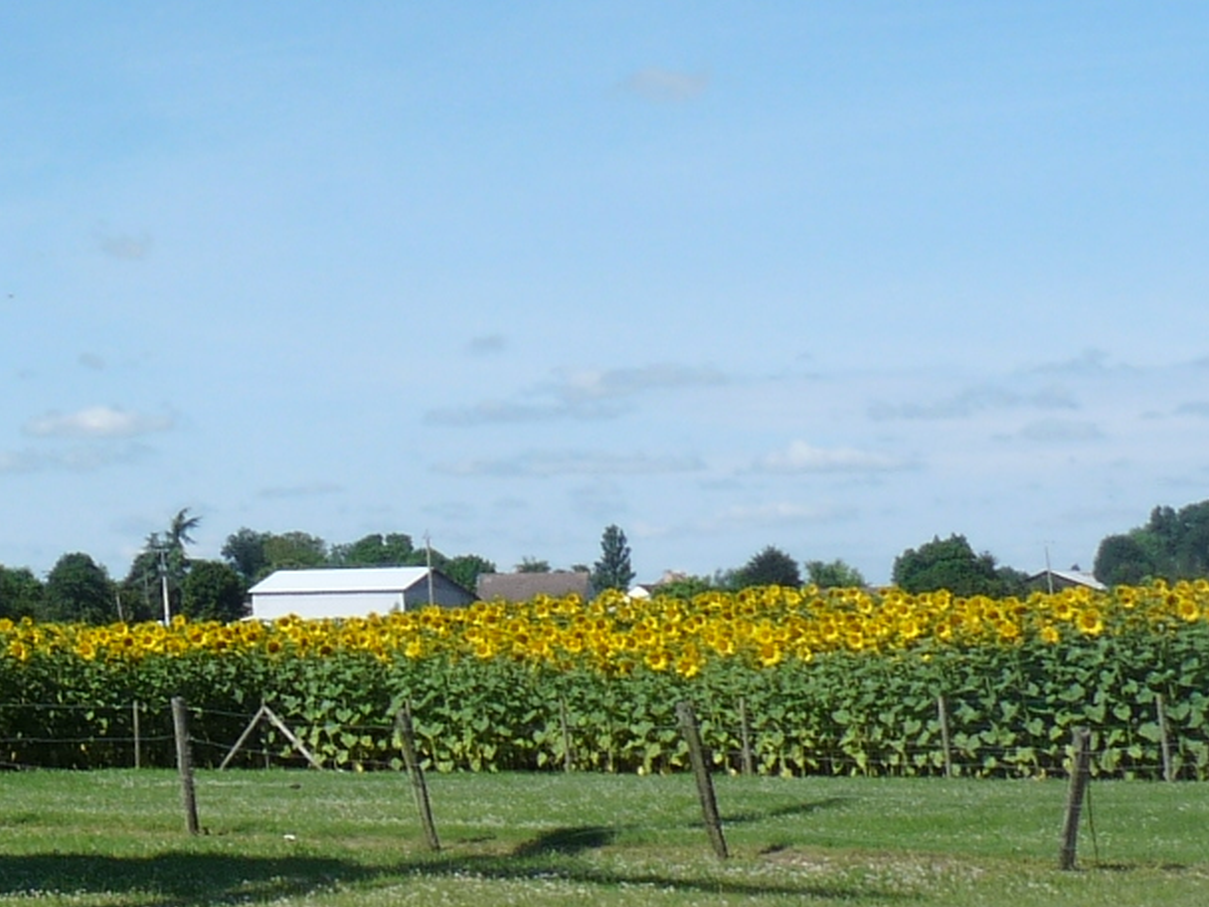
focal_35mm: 91
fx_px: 3178
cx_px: -720
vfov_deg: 15.7
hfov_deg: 18.5
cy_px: -141
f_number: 5.6
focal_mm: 4.8
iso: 100
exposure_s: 1/500
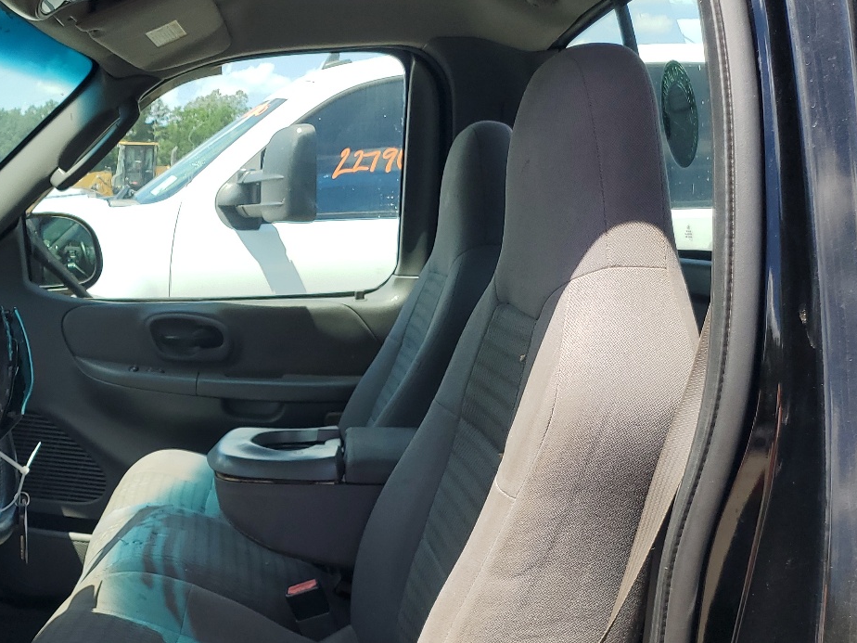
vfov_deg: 31.3
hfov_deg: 39.9
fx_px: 1114
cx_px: 136
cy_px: 525
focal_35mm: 45
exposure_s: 1/1000
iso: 50
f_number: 1.5
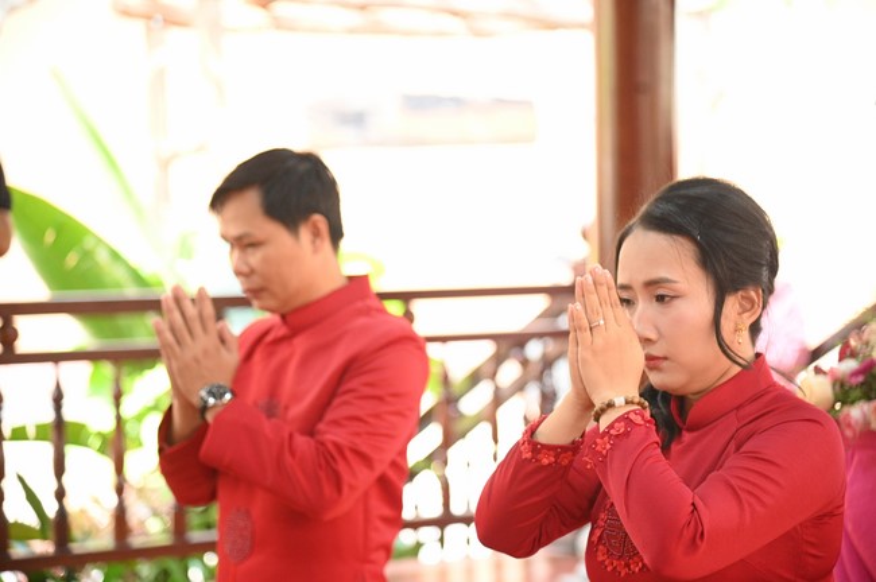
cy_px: 291
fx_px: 2431
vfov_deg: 13.7
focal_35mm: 100
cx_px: 438
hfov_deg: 20.4
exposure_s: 1/320
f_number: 4
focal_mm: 100
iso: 5000
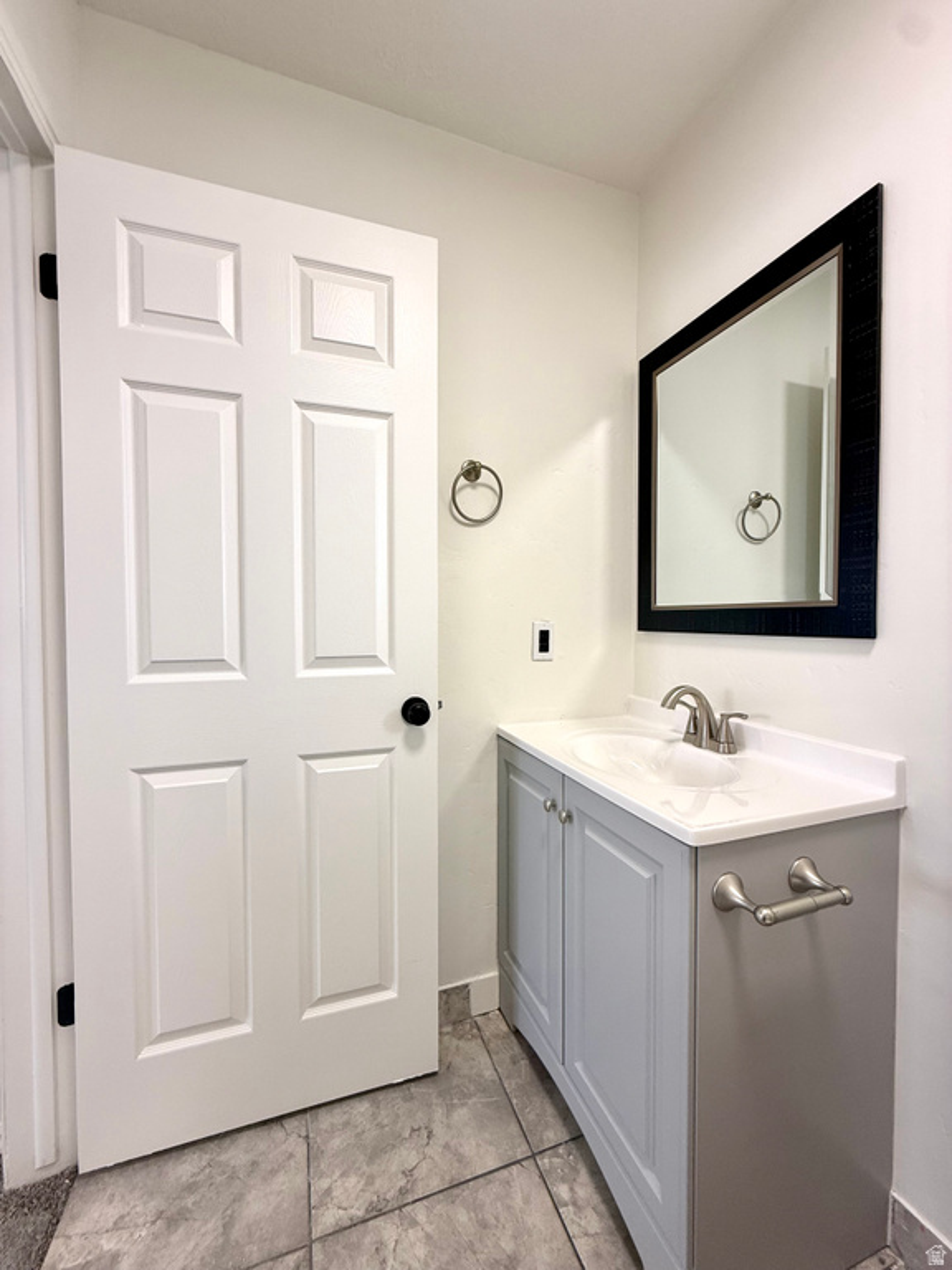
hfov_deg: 85.7
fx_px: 513
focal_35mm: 14
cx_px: 476
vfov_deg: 102.1
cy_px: 635
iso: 64
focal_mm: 2.22
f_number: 2.2
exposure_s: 1/99
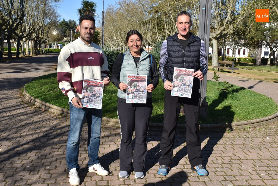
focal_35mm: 40
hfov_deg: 47.9
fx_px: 313
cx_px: 139
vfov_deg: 33.1
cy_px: 93
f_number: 9
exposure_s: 1/320
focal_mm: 27
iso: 200
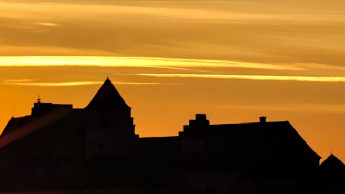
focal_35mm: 452
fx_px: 4139
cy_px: 37
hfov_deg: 4.8
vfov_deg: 2.7
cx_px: 167
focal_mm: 105
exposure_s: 1/160
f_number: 32
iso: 800
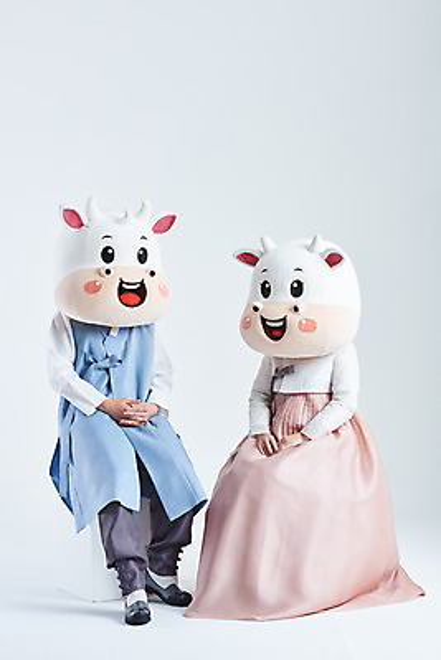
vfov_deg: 28.8
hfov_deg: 19.5
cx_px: 220
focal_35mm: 70
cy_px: 330
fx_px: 1285
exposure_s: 1/125
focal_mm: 70
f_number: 11
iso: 100
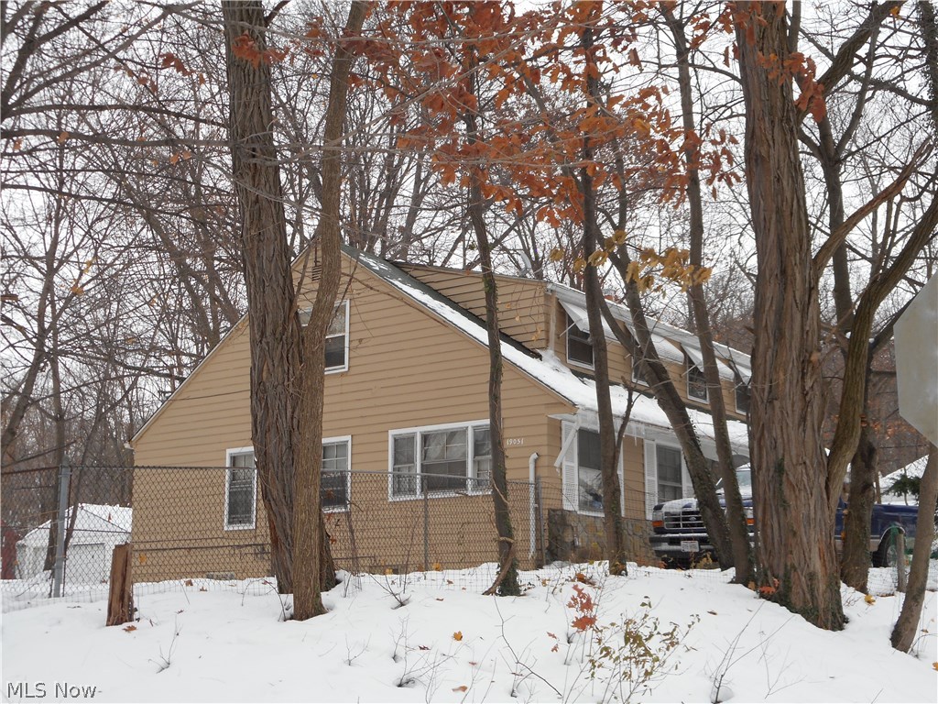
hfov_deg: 37.5
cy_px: 352
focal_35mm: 51
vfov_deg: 28.6
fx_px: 1382
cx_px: 469
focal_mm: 9.1
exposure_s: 1/30
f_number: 4.9
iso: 100
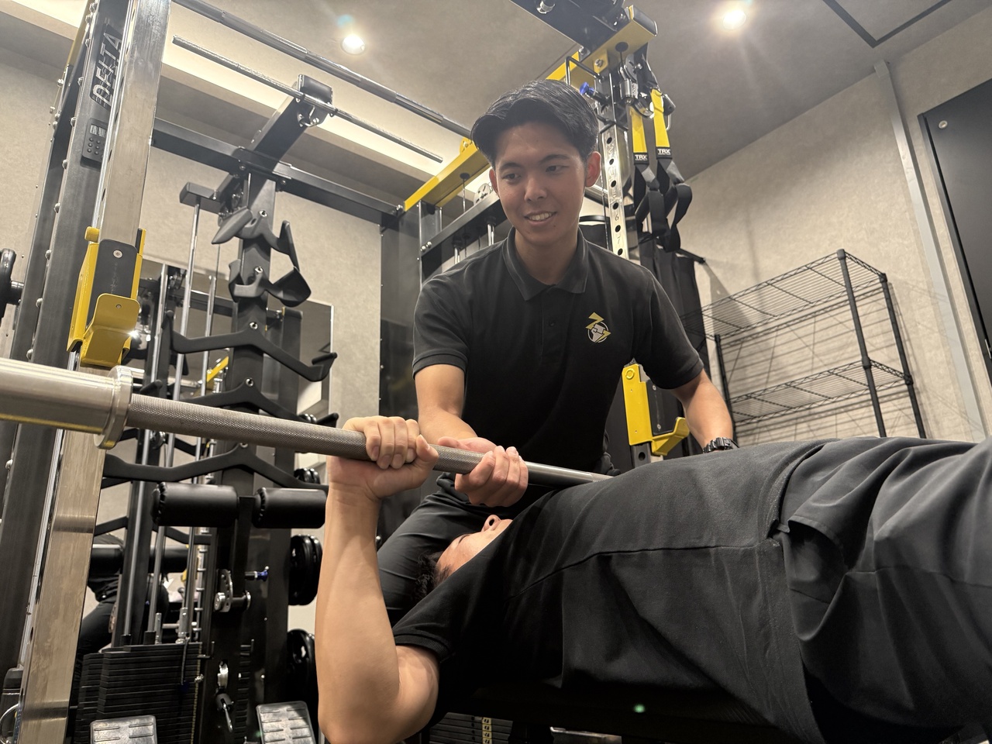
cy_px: 372
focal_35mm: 24
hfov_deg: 71.6
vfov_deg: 56.8
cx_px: 496
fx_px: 688
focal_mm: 6.76
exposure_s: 1/50
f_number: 1.78
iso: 320
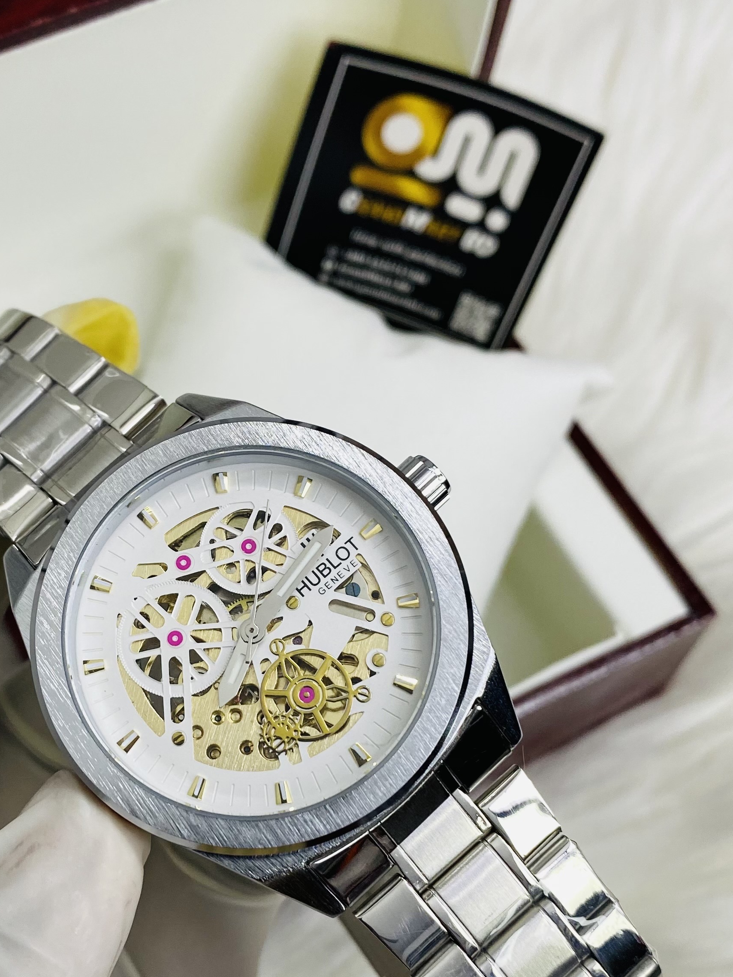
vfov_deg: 41.0
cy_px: 596
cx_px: 288
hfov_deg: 31.4
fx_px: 1299
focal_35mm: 46
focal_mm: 4.25
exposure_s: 1/101
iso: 64
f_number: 1.8
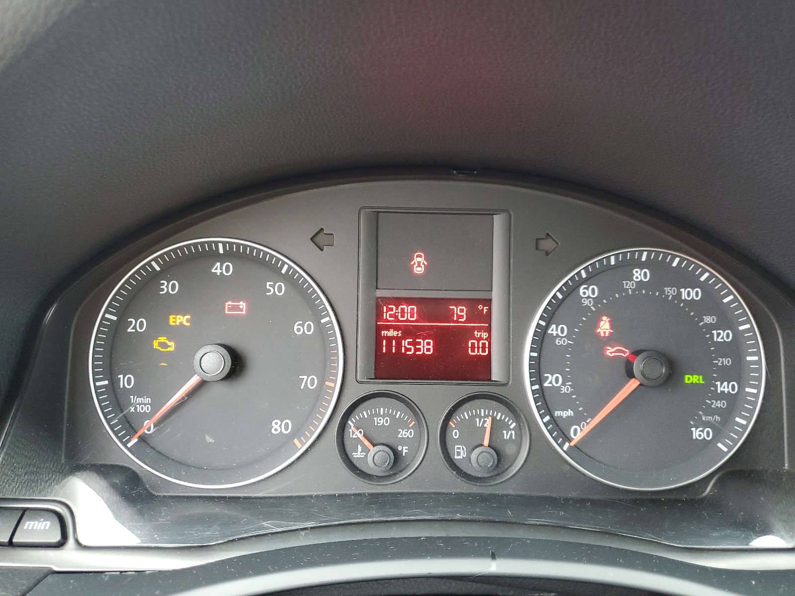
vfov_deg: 53.1
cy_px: 298
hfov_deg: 67.3
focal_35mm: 26
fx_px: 597
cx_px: 398
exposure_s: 1/60.2
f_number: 1.5
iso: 291
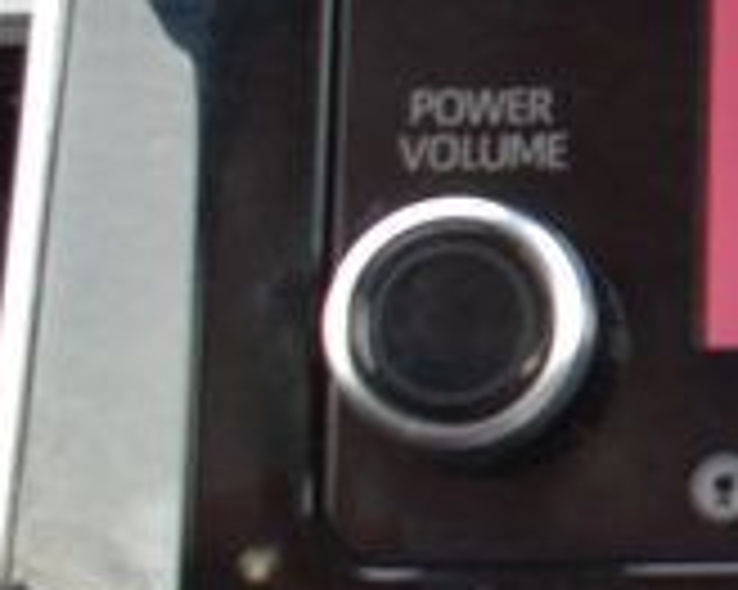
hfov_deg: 8.8
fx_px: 4213
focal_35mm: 193
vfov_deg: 8.0
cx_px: 1944
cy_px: 90
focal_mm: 22
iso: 900
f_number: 6.3
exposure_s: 1/15
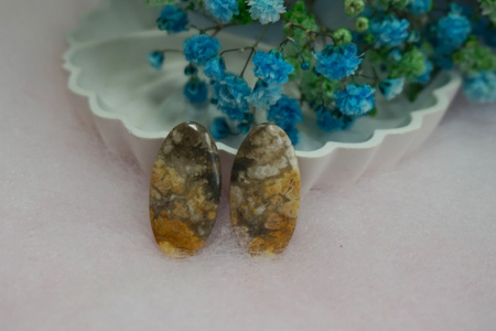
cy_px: 166
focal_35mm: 45
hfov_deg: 43.6
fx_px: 620
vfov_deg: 29.9
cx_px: 248
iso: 500
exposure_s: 1/60
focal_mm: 30
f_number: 5
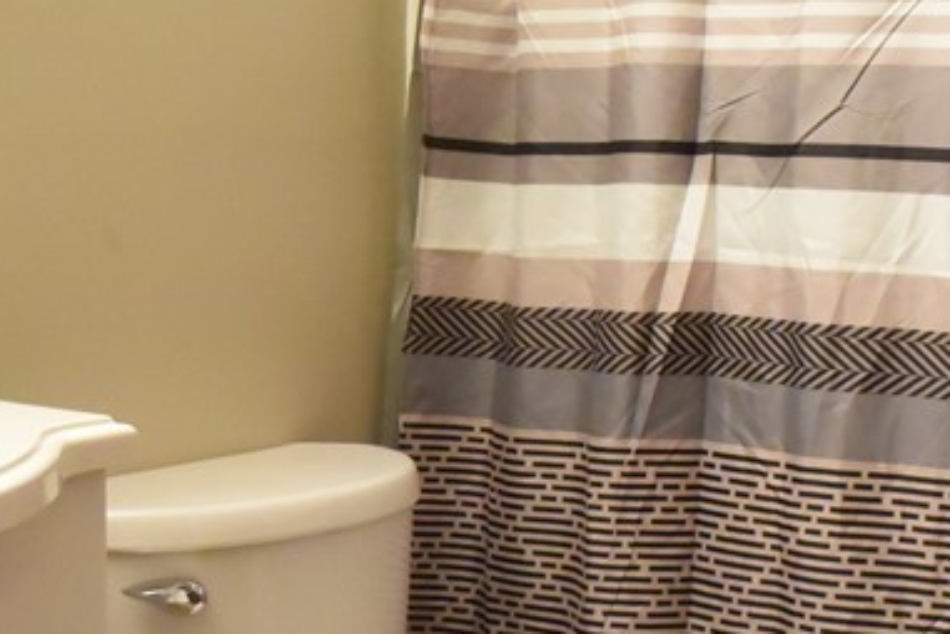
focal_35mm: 77
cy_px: 482
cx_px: 319
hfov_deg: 26.2
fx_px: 2032
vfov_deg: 17.6
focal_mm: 10
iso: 3600
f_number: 3.5
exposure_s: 1/60
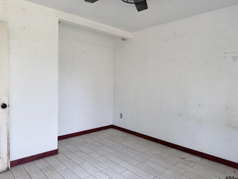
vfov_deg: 56.8
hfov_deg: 71.6
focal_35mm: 24
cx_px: 119
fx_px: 165
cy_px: 90
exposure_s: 1/121
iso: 200
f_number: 1.78
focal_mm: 6.76
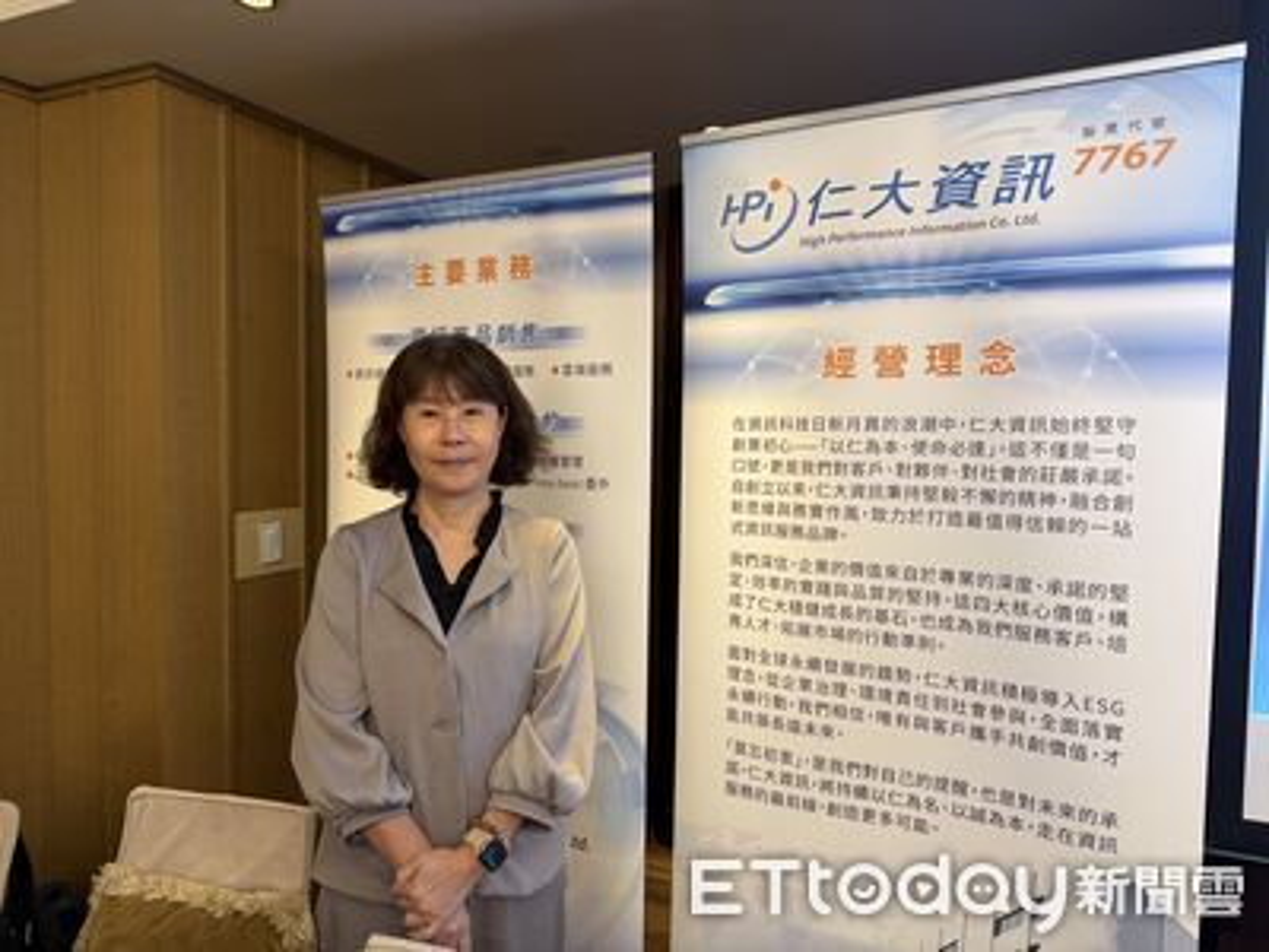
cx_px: 634
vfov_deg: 56.8
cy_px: 476
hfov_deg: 71.6
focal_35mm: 24
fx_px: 880
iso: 160
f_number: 1.78
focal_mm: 6.76
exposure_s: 1/60
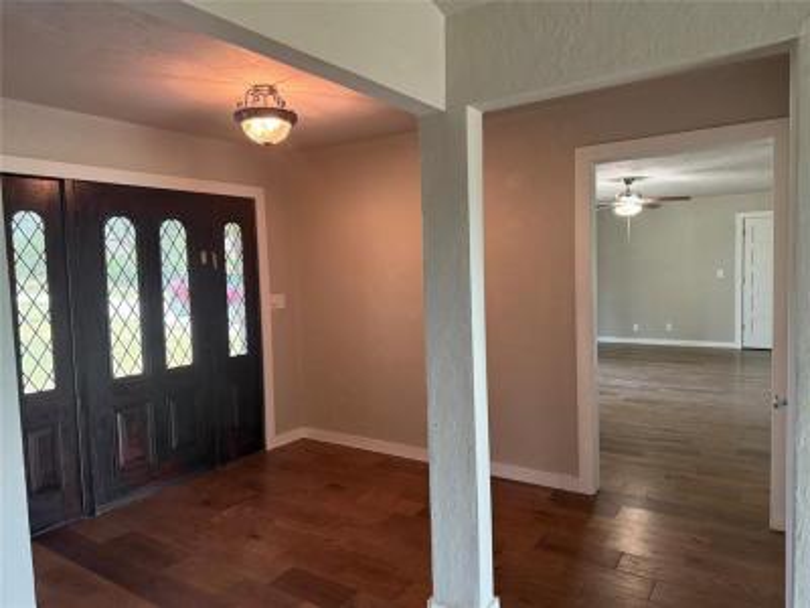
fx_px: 562
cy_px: 304
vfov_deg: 56.8
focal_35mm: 24
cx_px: 405
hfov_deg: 71.6
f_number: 1.78
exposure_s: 1/60
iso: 200
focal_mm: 6.76
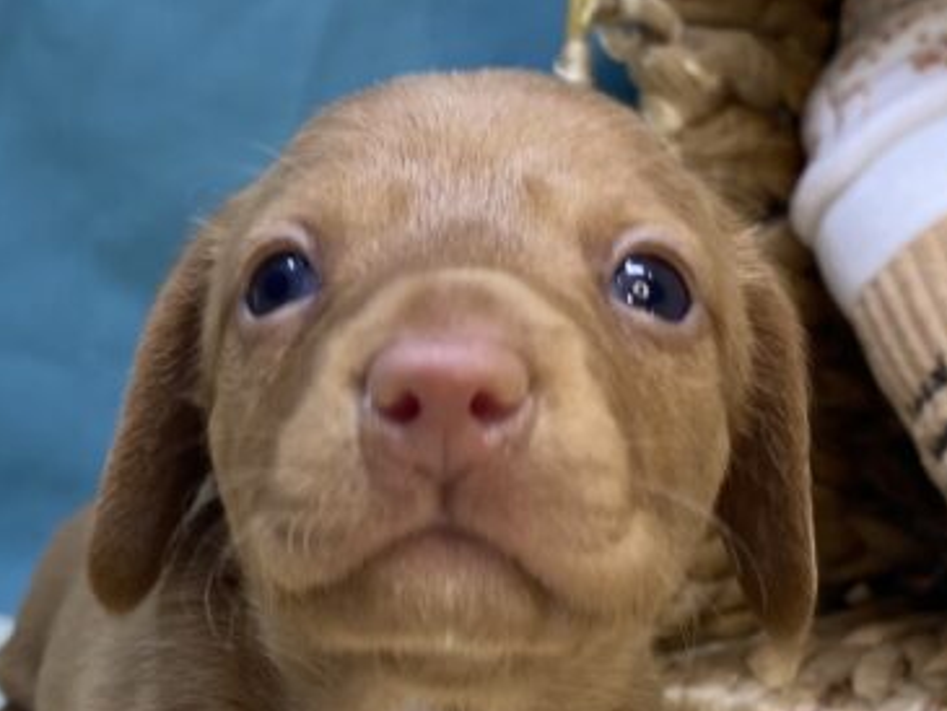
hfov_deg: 26.4
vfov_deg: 19.9
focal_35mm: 73
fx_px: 1998
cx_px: 280
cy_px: 615
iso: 50
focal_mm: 4.25
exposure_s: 1/120
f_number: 1.8
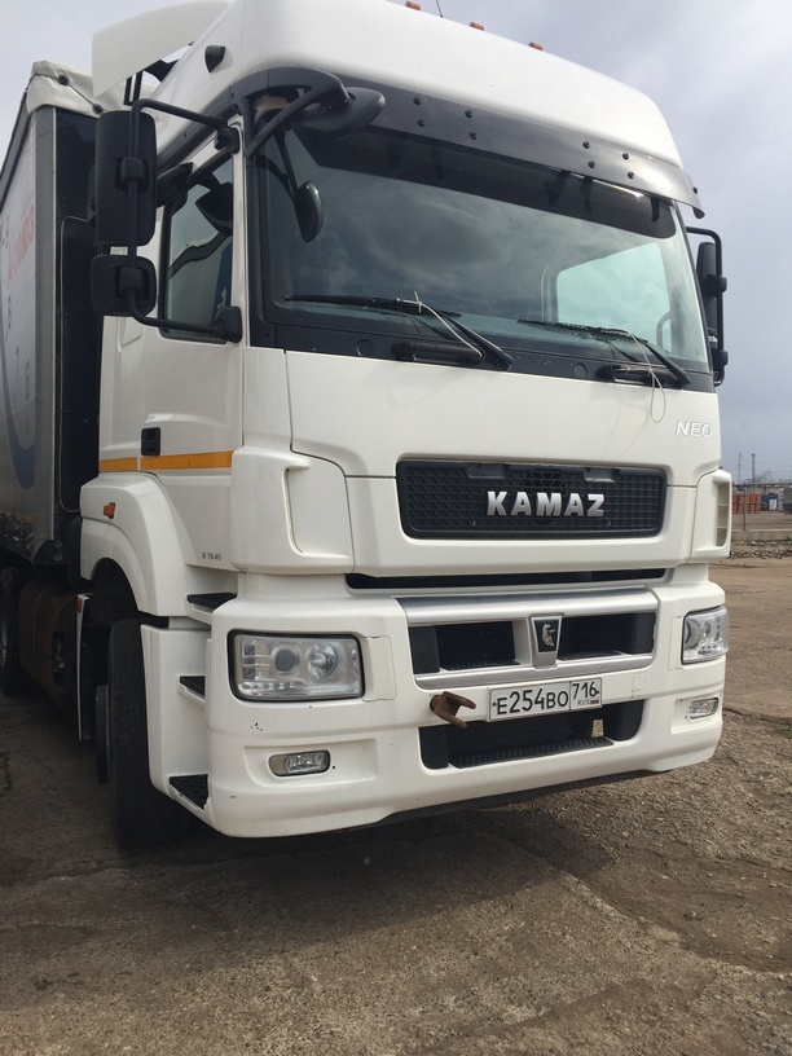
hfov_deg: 48.2
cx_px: 396
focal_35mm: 29
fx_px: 885
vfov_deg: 61.7
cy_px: 528
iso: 32
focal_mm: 4.15
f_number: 2.2
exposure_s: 1/1980
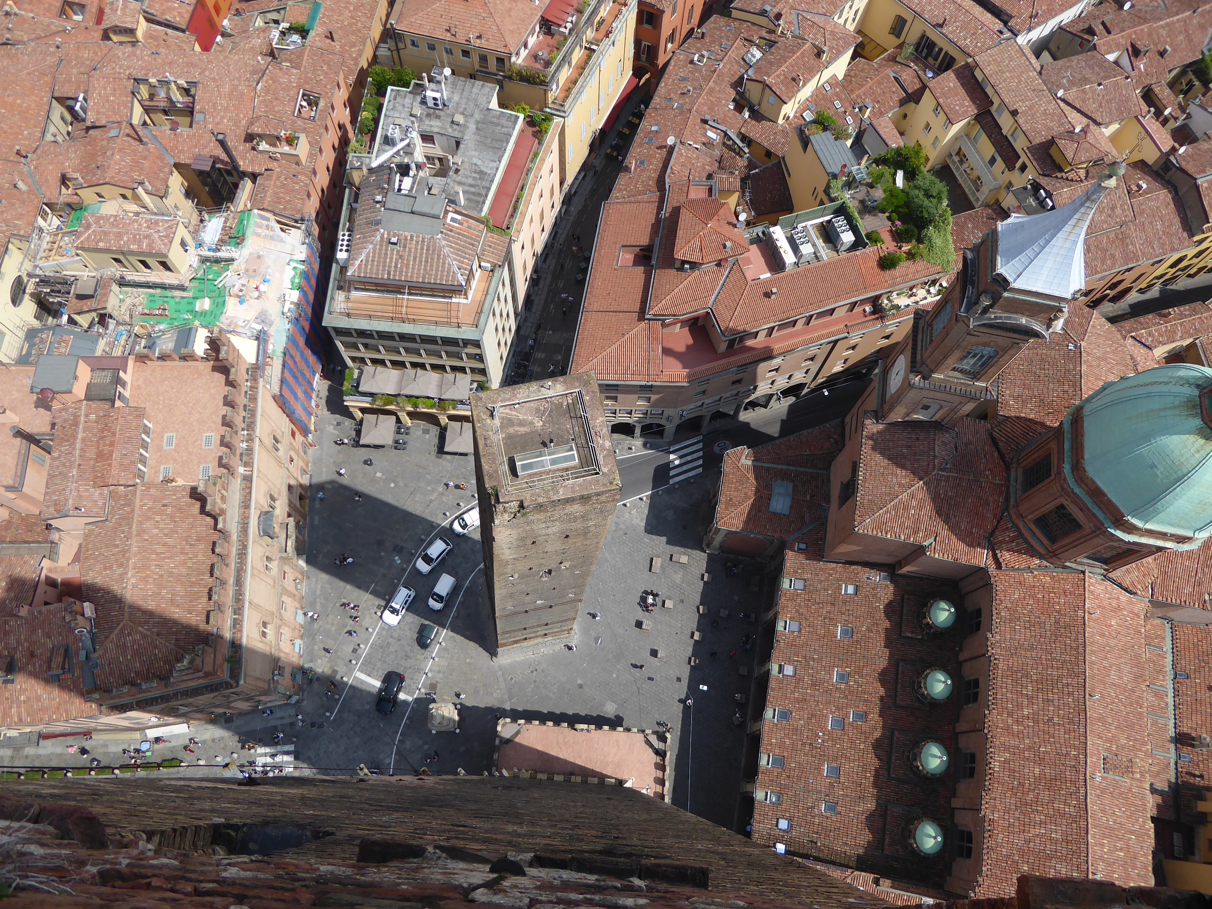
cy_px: 454
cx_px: 606
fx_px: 875
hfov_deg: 69.4
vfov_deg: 54.9
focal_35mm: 25
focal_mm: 4.3
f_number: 3.3
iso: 80
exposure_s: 1/1000
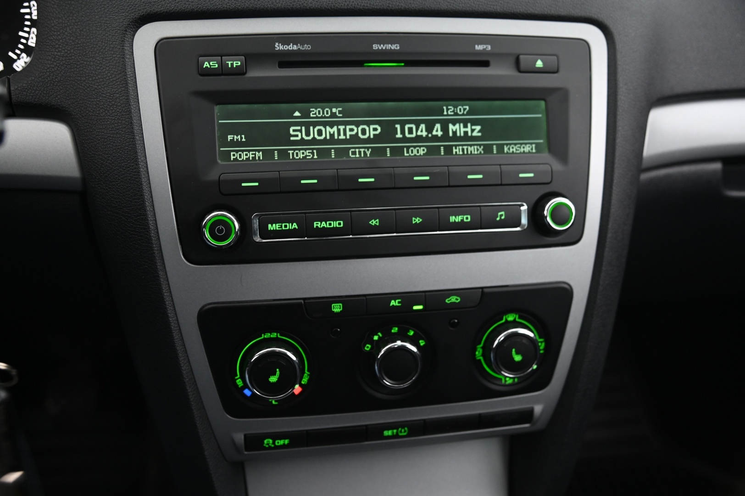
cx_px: 372
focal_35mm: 38
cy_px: 248
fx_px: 786
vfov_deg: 35.0
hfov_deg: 50.7
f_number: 4
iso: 2000
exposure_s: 1/13
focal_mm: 38
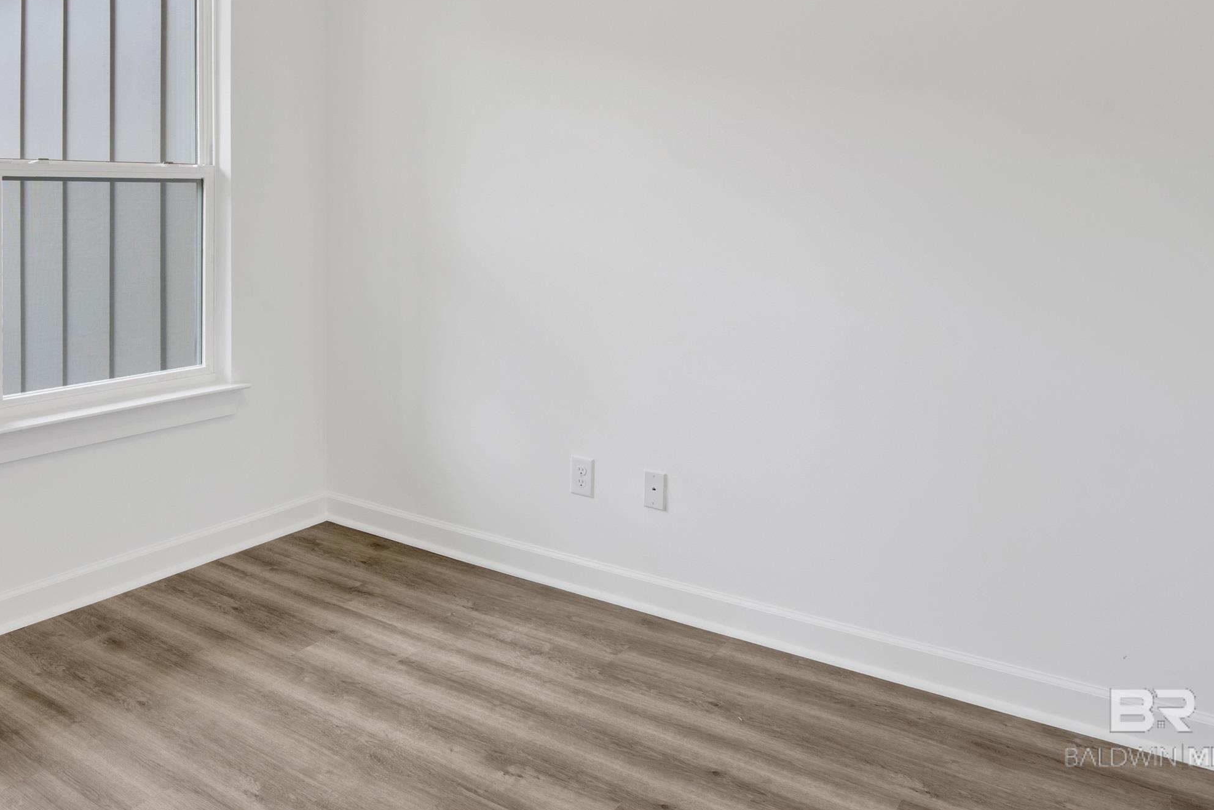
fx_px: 944
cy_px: 188
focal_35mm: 28
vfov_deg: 44.6
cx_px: 363
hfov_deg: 63.0
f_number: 11
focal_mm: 18
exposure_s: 1/13
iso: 200
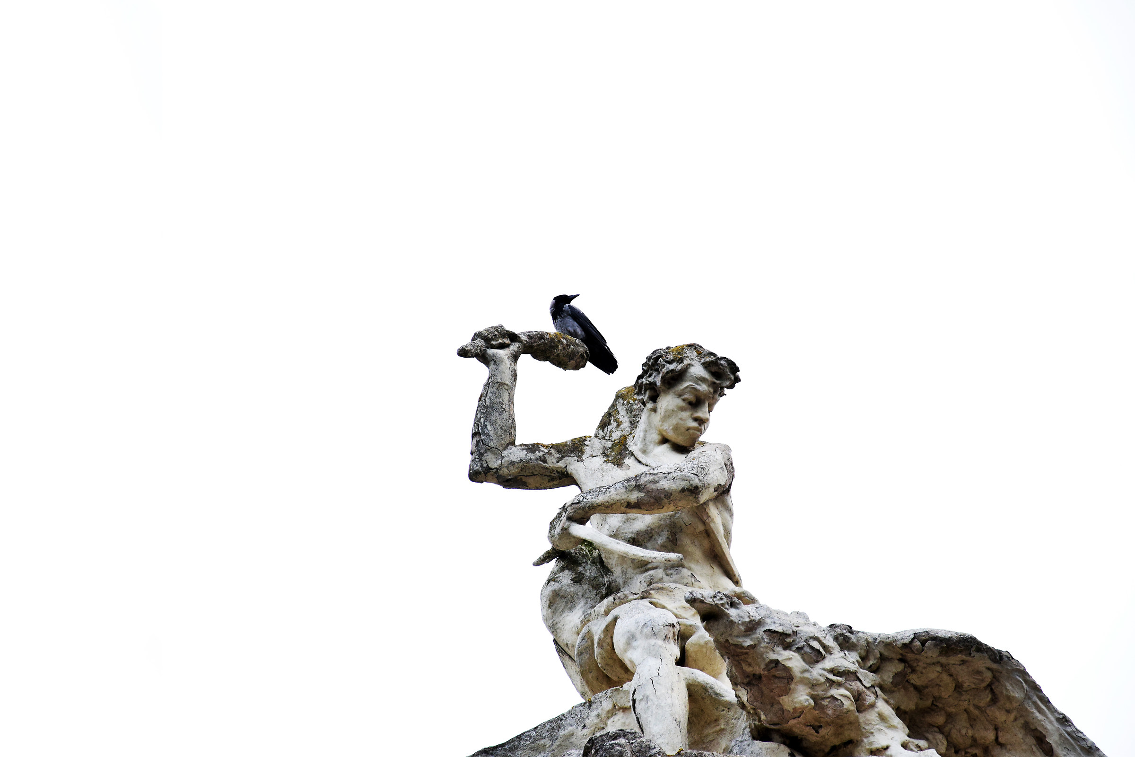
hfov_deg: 13.0
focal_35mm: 158
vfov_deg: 8.7
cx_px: 568
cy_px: 378
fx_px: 4965
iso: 1600
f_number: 5.6
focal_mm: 105
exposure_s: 1/500
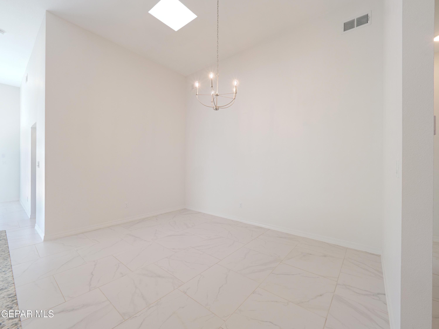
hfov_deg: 102.1
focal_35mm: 14
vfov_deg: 85.7
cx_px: 220
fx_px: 178
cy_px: 164
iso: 200
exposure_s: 1/40
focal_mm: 7
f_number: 9
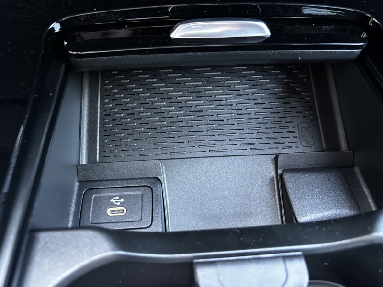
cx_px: 192
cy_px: 144
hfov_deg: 67.3
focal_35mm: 26
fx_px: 288
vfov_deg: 53.1
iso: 500
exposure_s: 1/37
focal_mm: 5.96
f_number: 1.6
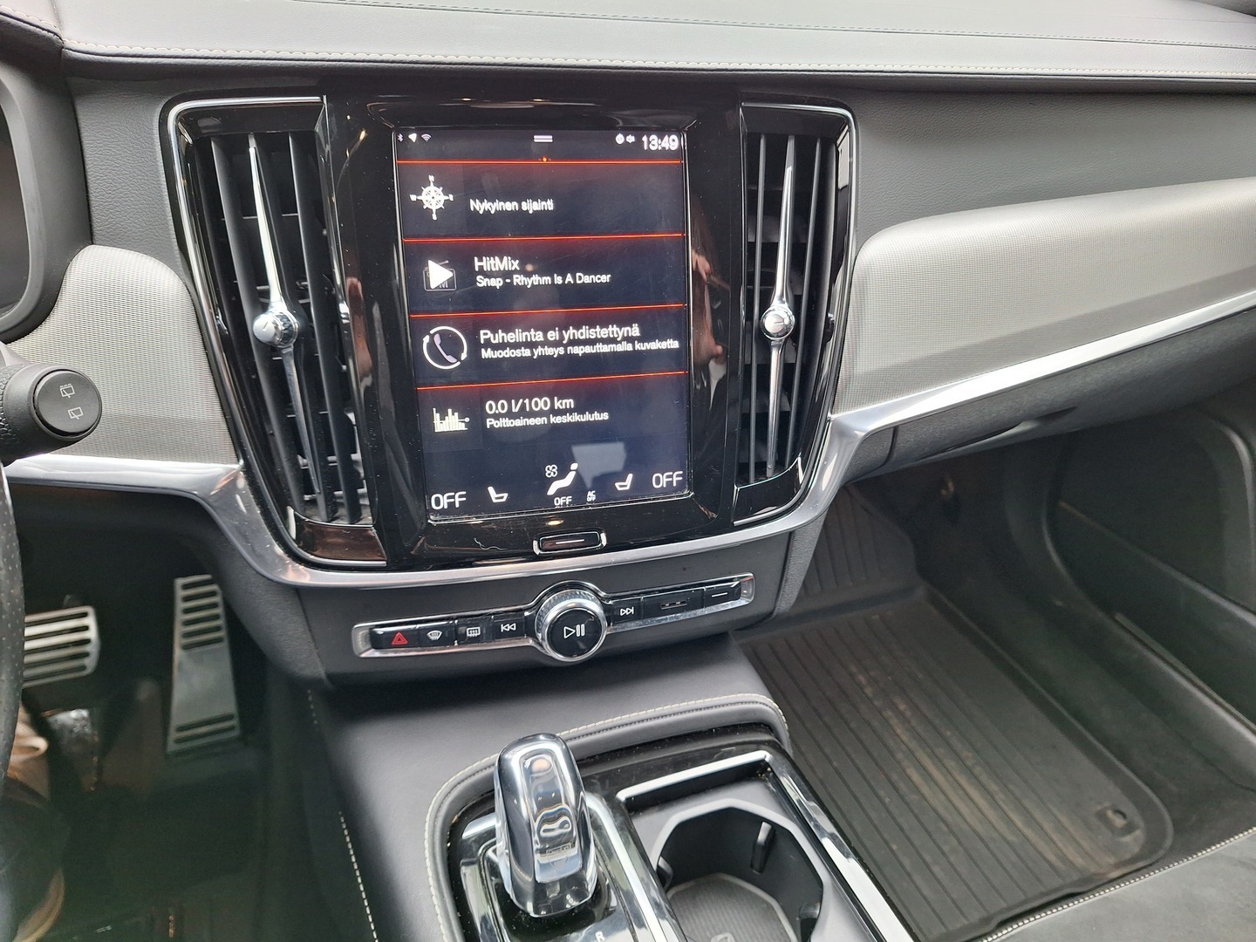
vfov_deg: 58.9
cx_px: 628
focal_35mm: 23
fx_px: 835
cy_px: 471
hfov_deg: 73.9
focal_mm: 5.54
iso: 250
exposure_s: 1/50
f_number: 1.8
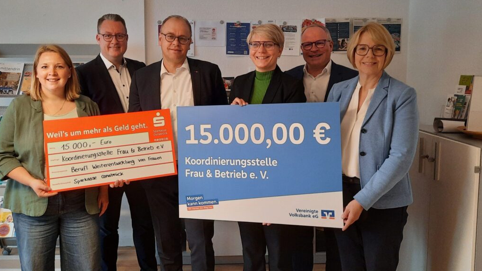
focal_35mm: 32
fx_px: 409
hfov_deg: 60.9
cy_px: 104
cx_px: 216
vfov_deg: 36.5
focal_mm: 4.6
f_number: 2
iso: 320
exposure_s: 1/40
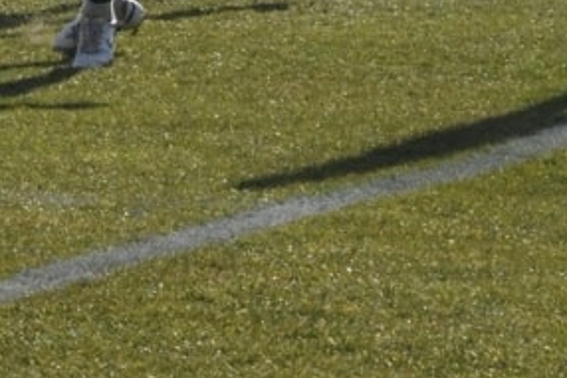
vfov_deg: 3.8
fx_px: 5641
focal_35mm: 358
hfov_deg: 5.7
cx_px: -446
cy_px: -403
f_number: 20
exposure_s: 1/1600
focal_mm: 80
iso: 2500
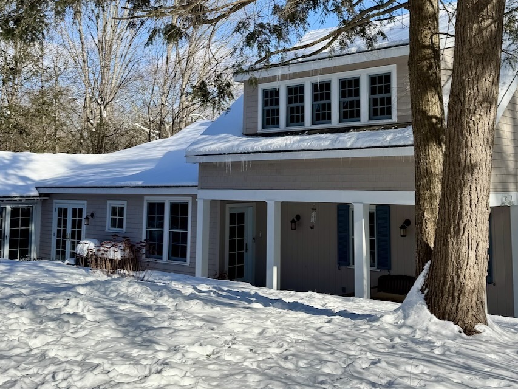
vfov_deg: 39.6
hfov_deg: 50.9
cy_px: 162
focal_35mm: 36
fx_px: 539
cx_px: 320
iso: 80
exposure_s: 1/4049
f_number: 1.78
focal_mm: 6.76
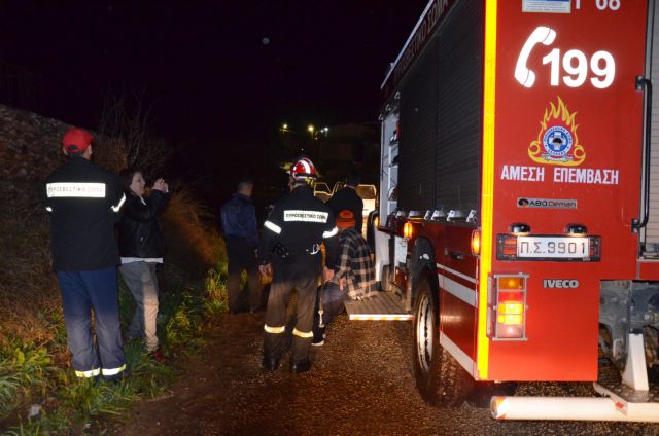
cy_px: 218
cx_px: 330
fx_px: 575
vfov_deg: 41.5
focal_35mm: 32
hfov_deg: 59.6
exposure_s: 1/60
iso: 3200
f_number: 3.8
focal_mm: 21
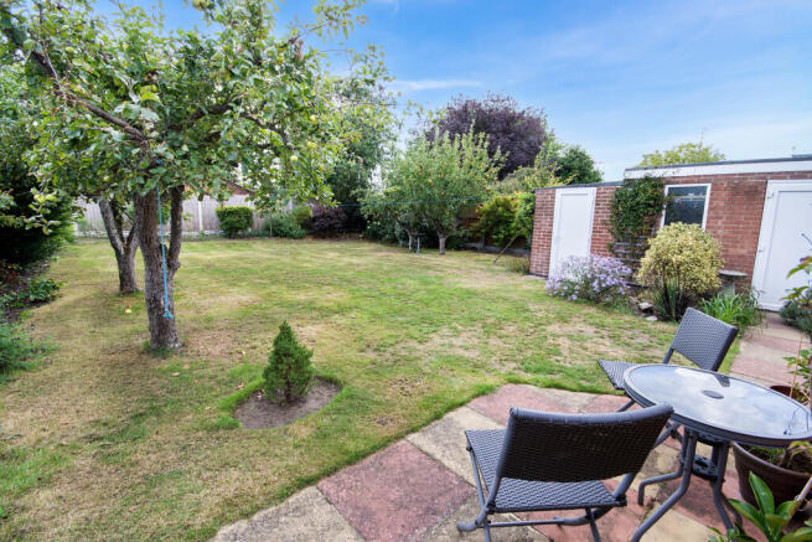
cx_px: 406
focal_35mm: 15
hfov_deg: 100.4
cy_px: 271
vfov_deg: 77.4
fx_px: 338
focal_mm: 10
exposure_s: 1/30
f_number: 8
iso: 100
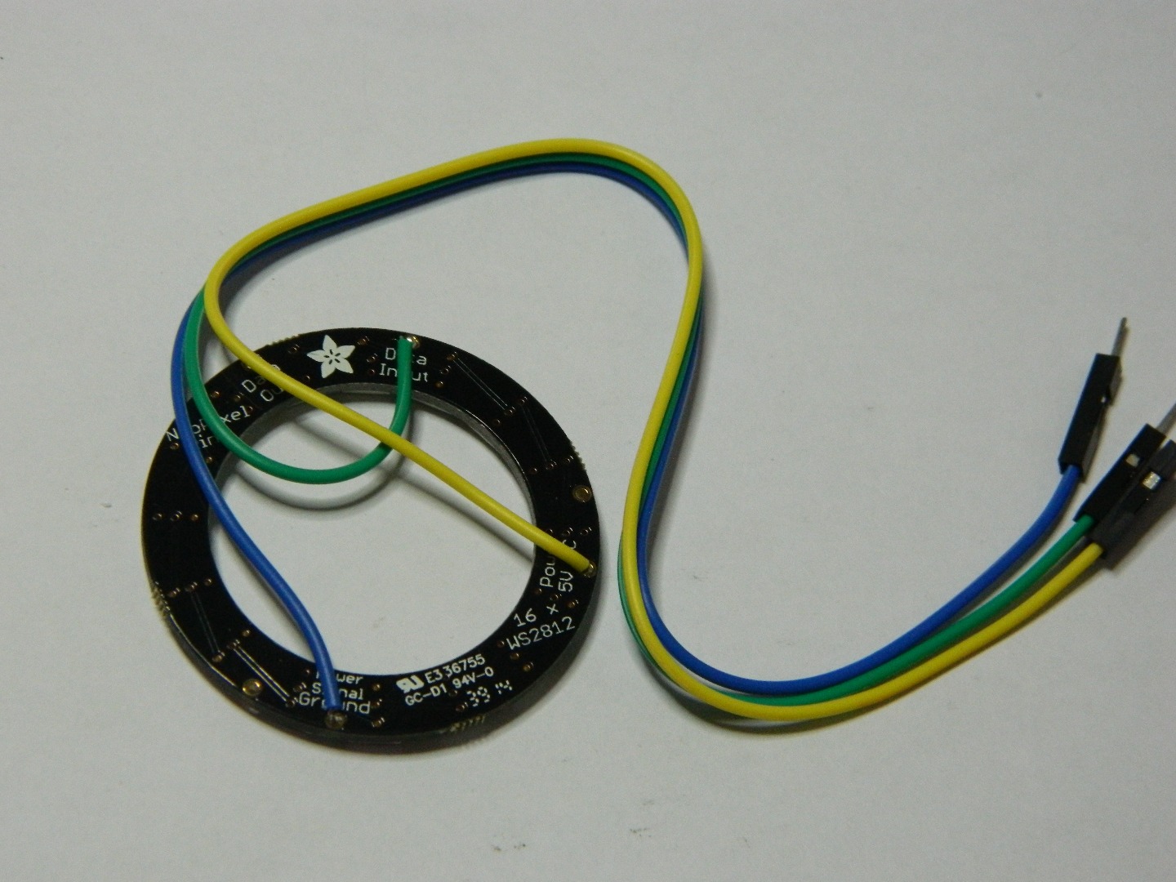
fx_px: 3499
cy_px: 441
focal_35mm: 103
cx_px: 588
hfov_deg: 19.1
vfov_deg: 14.4
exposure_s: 1/50
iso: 400
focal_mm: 18.6
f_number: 4.5
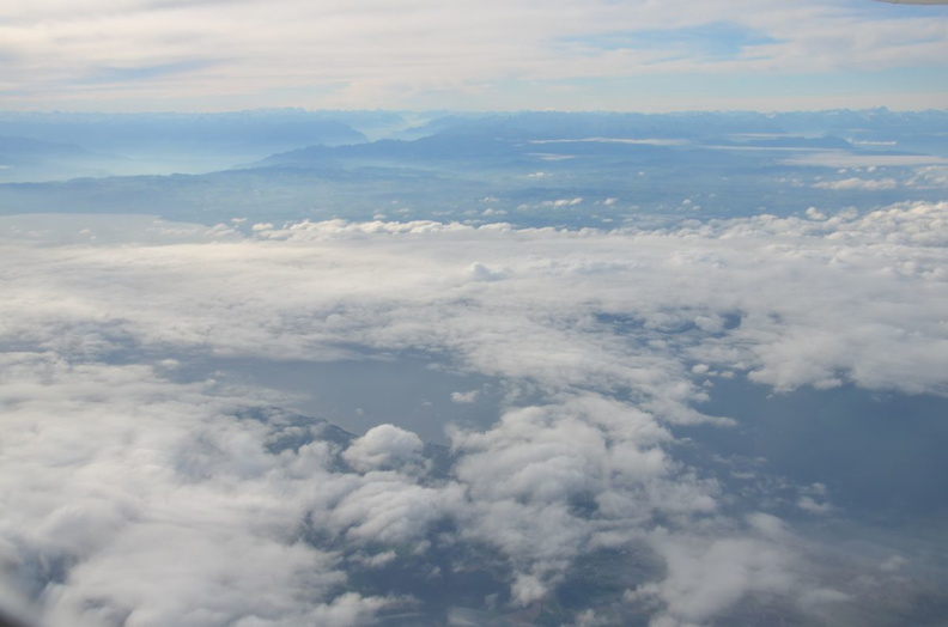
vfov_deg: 35.3
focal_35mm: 38
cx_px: 474
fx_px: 985
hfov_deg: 51.4
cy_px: 314
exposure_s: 1/250
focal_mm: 25
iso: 100
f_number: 8
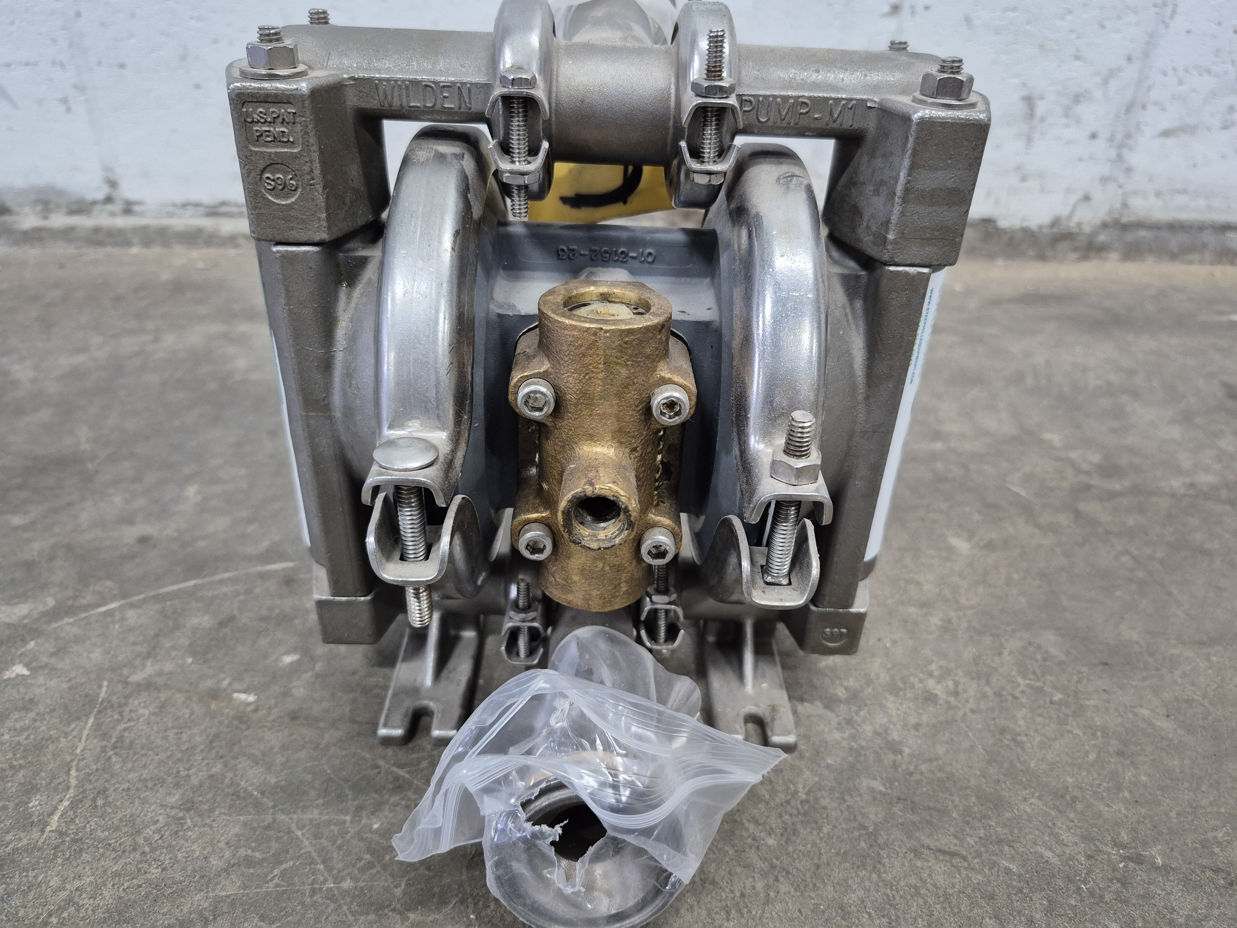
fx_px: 822
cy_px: 464
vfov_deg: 58.9
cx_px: 618
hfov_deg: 73.9
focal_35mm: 23
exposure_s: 1/120
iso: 640
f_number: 1.8
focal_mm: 5.4
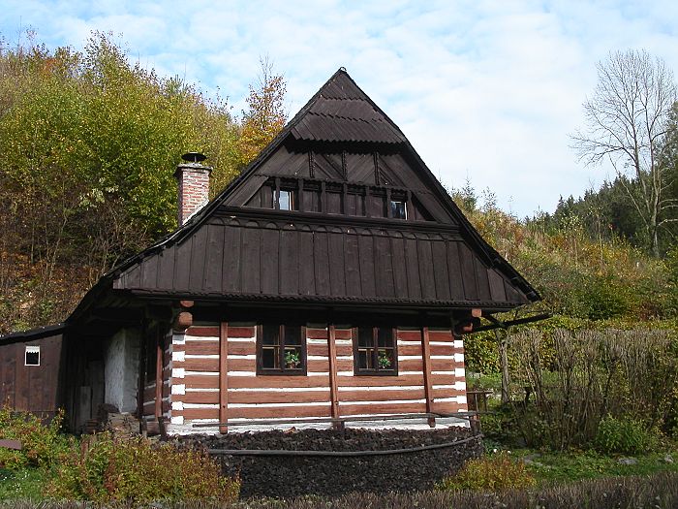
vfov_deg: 37.7
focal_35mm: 38
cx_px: 339
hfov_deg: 49.0
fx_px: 744
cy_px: 254
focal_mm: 7.8
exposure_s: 1/180
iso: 100
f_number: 8
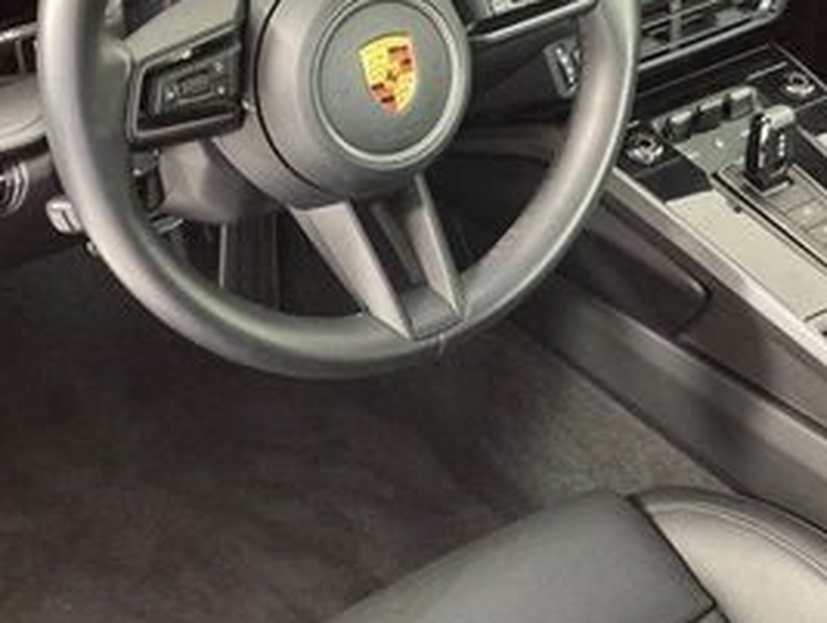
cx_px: 443
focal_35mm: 67
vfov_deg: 21.8
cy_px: 167
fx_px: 1603
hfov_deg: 28.9
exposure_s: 1/60
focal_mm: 3.99
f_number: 1.8
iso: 200
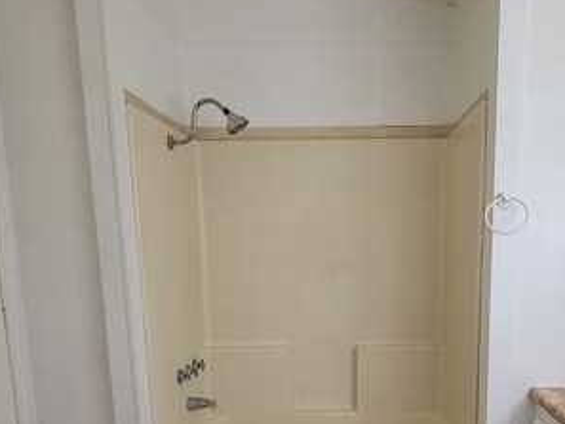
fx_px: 457
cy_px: 314
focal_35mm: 28
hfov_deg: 62.5
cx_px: 356
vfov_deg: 48.0
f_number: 2.2
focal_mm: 2.2
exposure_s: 1/60
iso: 160
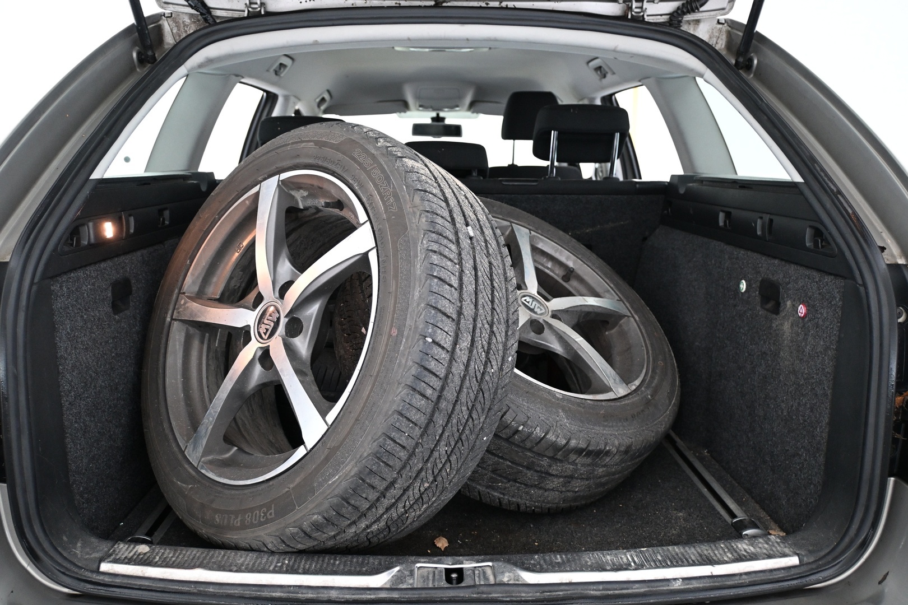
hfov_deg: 61.9
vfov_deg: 43.6
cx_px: 454
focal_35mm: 30
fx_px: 757
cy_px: 302
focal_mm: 20
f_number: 3.8
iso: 1800
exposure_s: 1/30
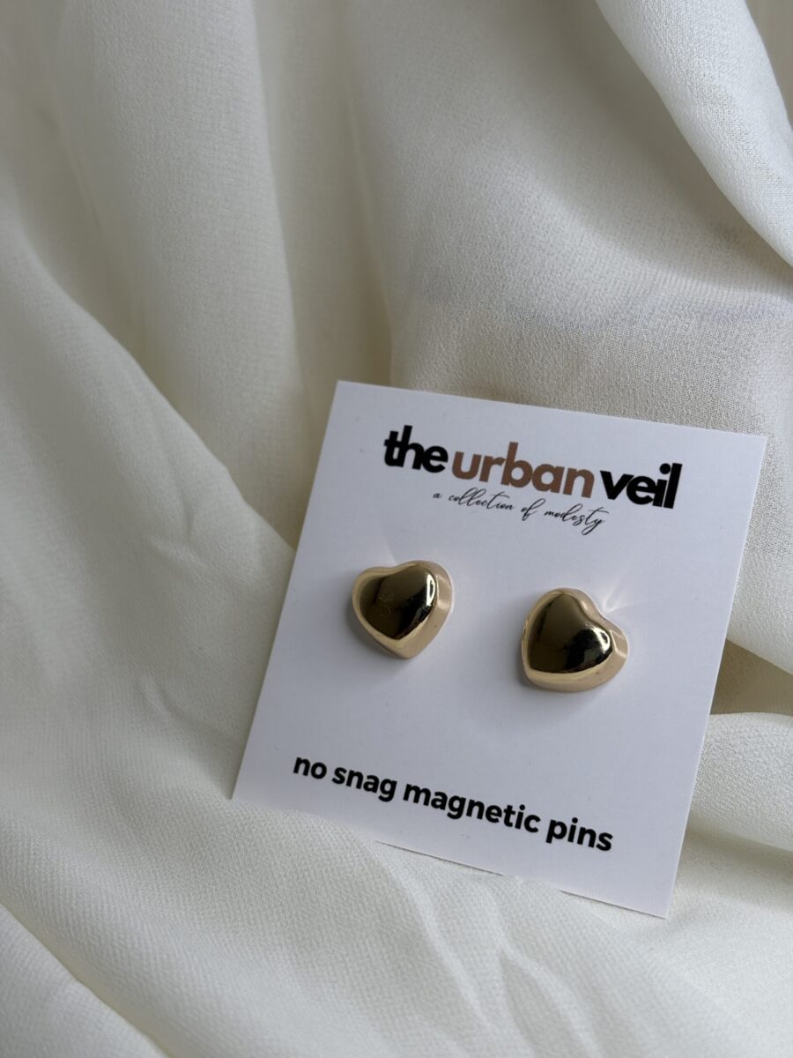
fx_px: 1588
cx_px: 396
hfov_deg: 28.0
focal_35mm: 52
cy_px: 529
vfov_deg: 36.8
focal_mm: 5.96
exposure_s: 1/354
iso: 50
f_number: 1.6
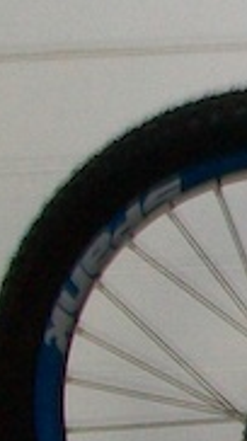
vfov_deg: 13.2
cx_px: 920
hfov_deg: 6.3
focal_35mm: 163
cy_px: 259
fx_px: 1903
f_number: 2.8
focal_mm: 5.7
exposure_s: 1/60
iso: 160
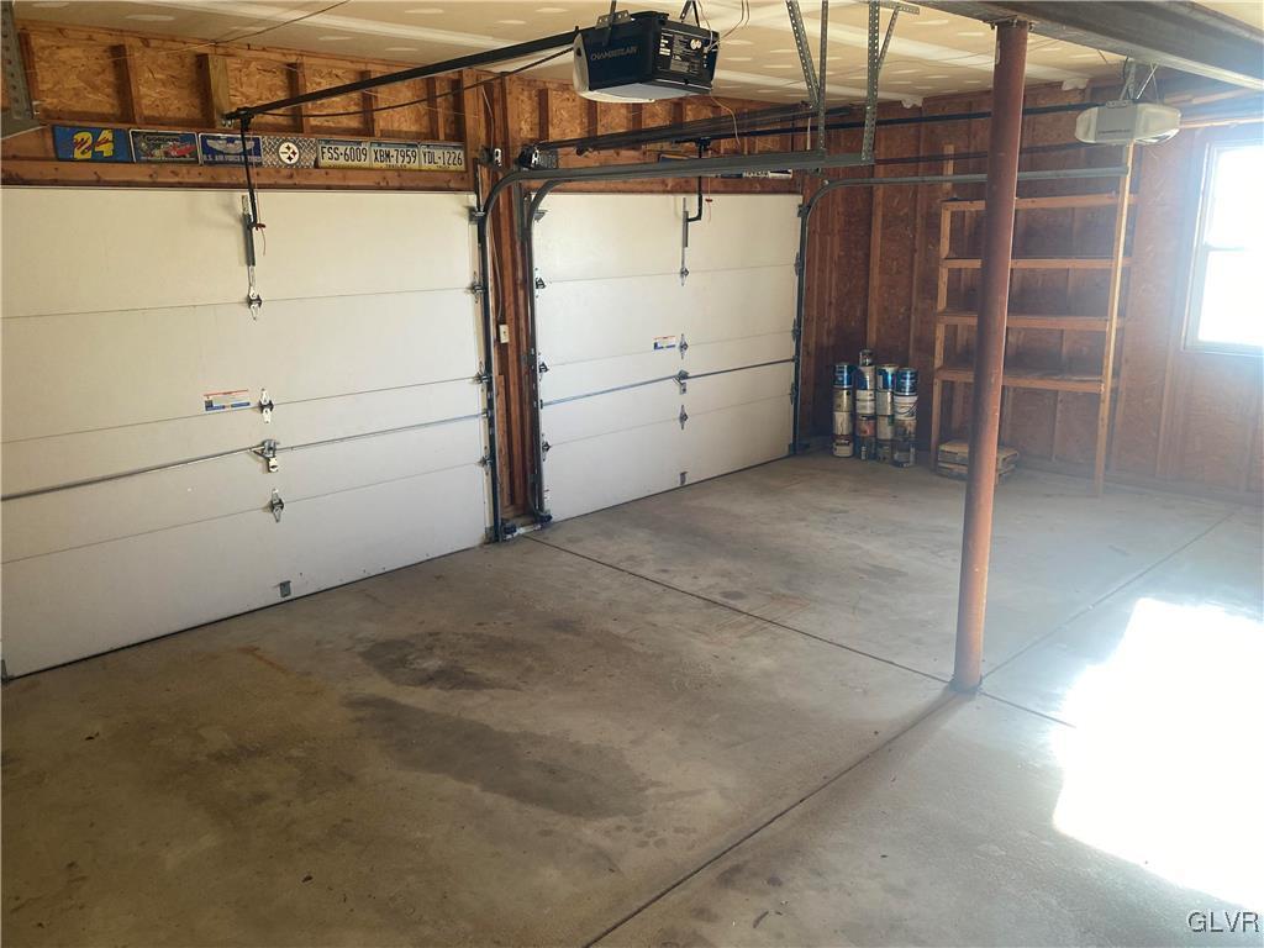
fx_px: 949
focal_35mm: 26
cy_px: 474
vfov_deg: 53.1
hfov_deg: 67.3
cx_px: 632
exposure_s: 1/70
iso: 125
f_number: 1.8
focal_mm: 4.25
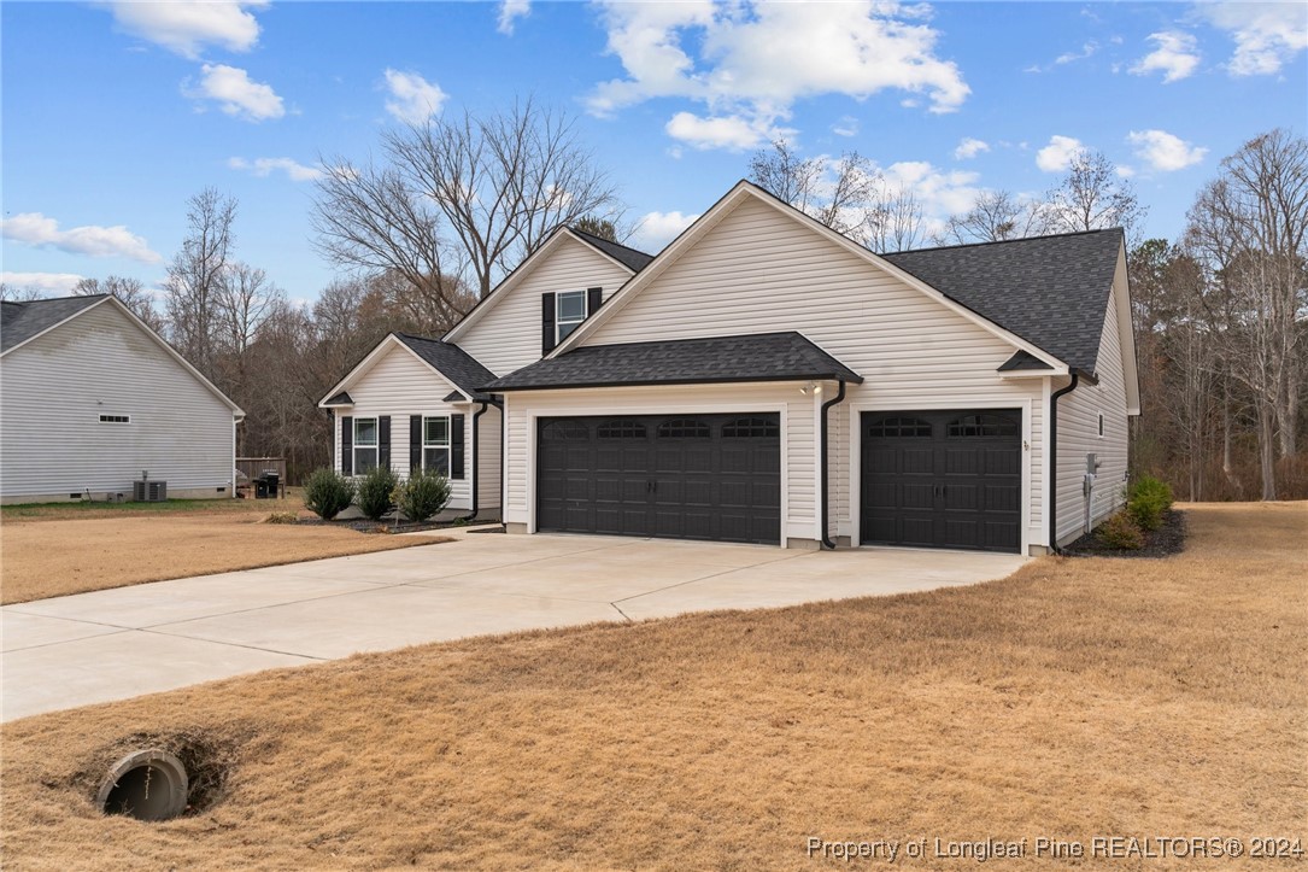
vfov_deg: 50.4
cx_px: 654
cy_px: 436
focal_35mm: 26
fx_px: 926
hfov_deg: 70.4
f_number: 8
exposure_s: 1/400
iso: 200
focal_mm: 25.5
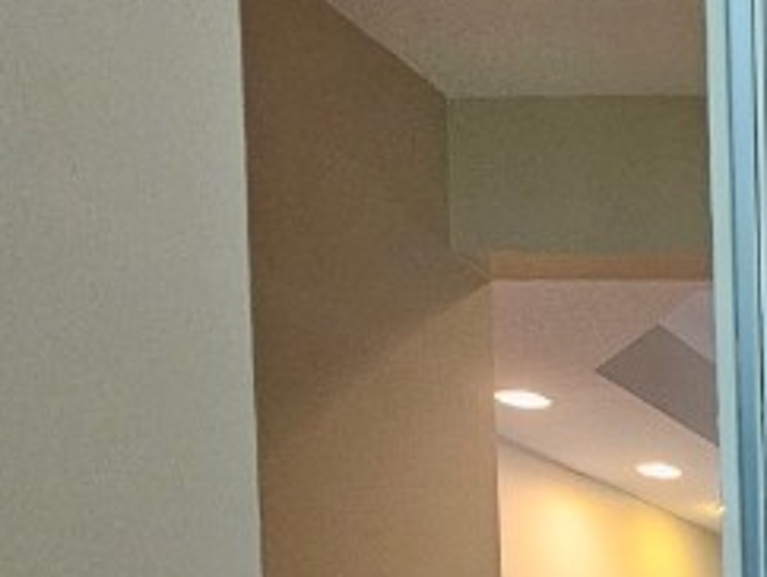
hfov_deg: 22.7
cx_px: 1331
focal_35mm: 55
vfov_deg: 22.4
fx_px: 1220
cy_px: 840
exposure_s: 1/60
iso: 320
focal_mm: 2.2
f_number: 2.2
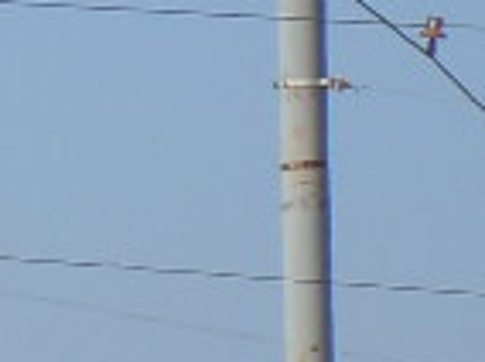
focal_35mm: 961
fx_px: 13442
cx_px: -1072
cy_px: 570
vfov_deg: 1.5
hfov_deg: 2.0
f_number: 4.6
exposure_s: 1/640
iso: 100
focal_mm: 24
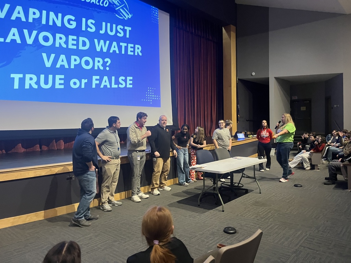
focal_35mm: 26
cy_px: 132
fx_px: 264
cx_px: 176
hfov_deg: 67.3
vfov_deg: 53.1
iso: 500
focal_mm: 5.1
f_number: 1.6
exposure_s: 1/40
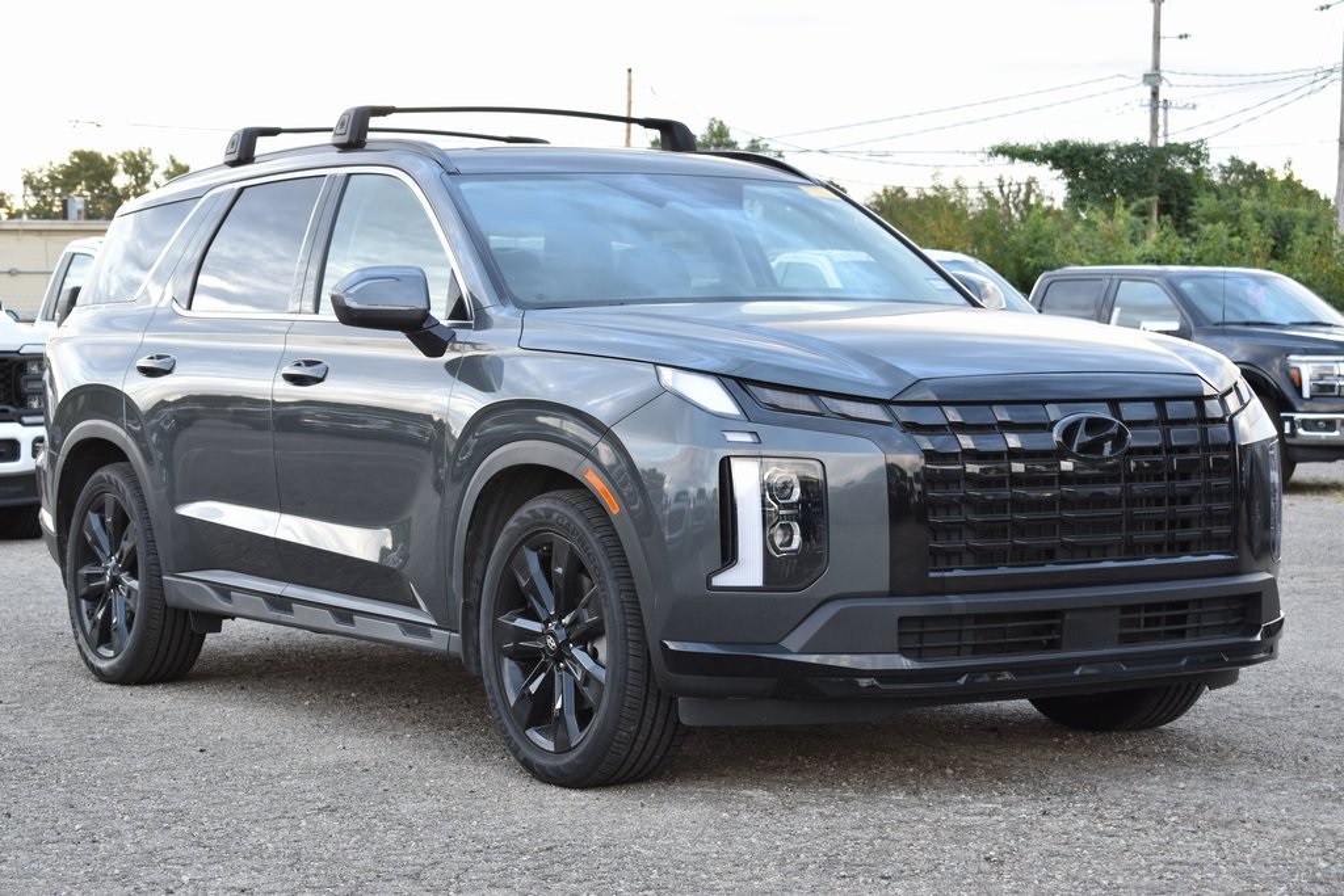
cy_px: 448
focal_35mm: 75
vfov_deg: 18.2
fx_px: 2800
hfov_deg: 27.0
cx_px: 672
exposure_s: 1/60
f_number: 5.6
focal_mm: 50
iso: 400
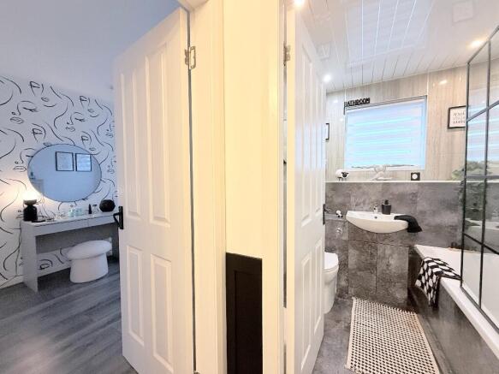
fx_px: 202
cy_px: 187
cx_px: 250
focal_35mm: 14
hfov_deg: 102.1
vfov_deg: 85.7
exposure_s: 1/100
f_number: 2.2
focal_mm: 2.22
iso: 200
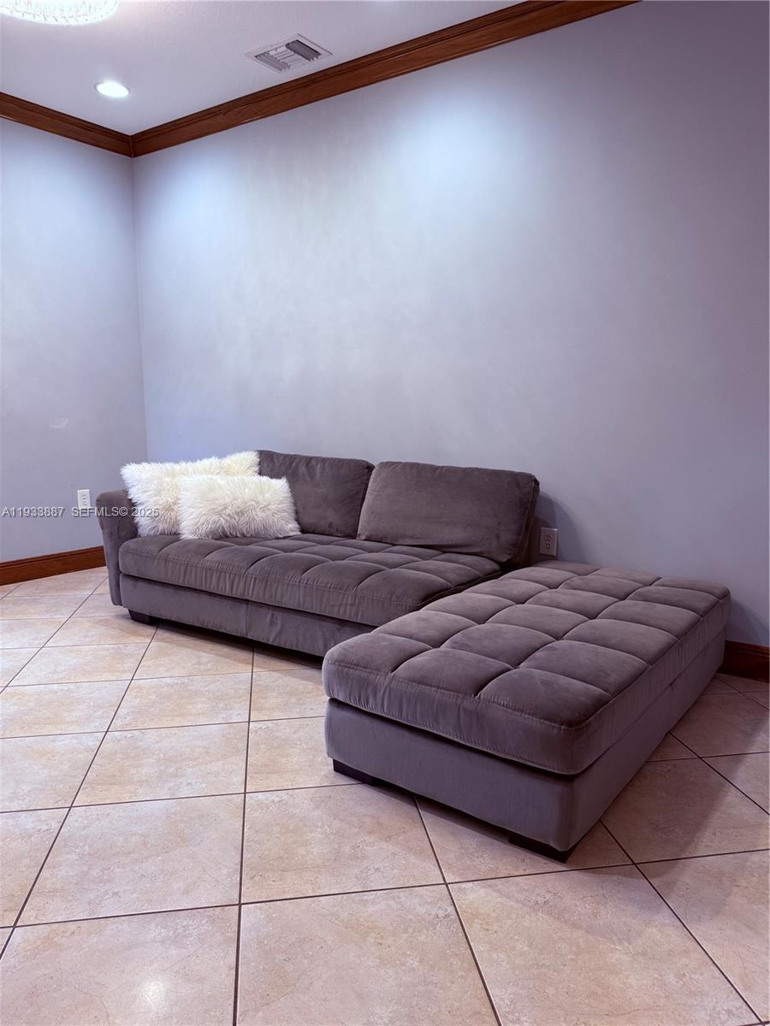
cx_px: 385
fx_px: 712
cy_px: 513
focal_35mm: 24
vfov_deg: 71.6
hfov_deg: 56.8
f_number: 1.78
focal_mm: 6.76
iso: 100
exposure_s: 1/60
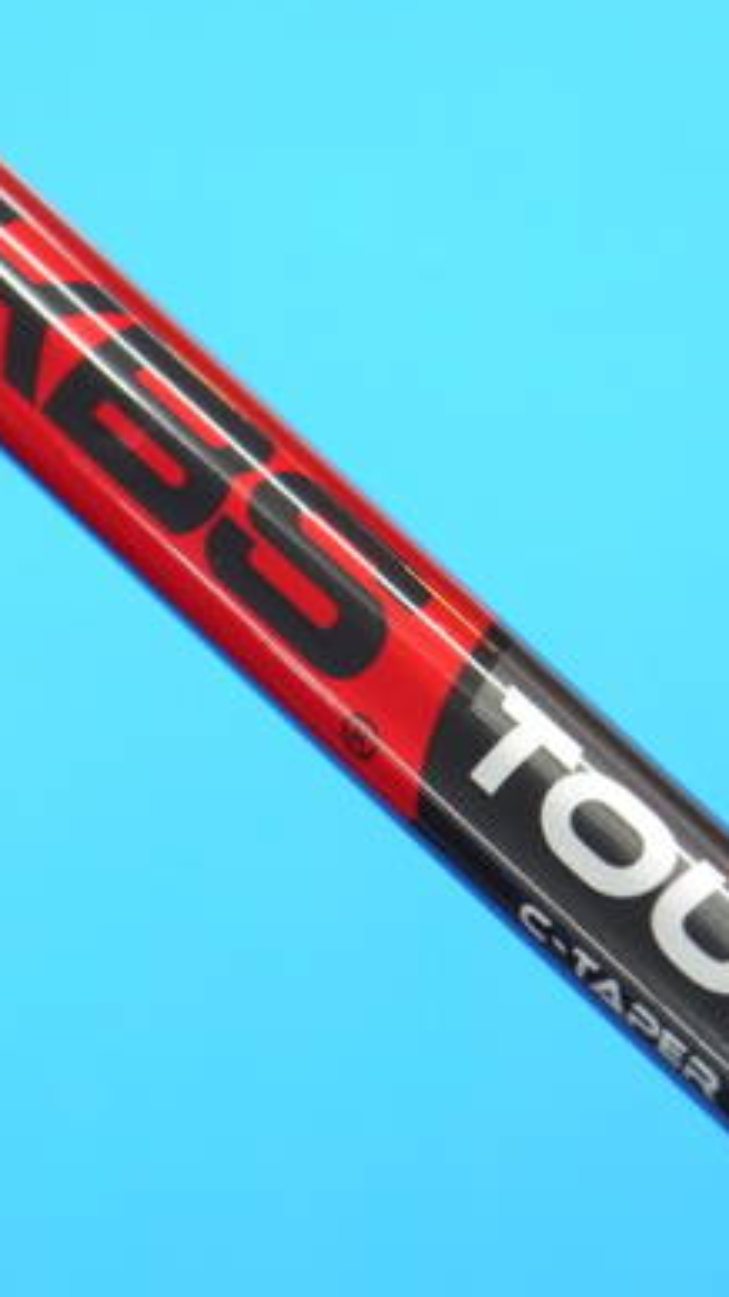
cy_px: 709
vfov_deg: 14.2
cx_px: 418
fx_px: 5194
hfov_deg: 8.0
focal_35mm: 151
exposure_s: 1/100
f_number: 5.6
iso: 800
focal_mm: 42
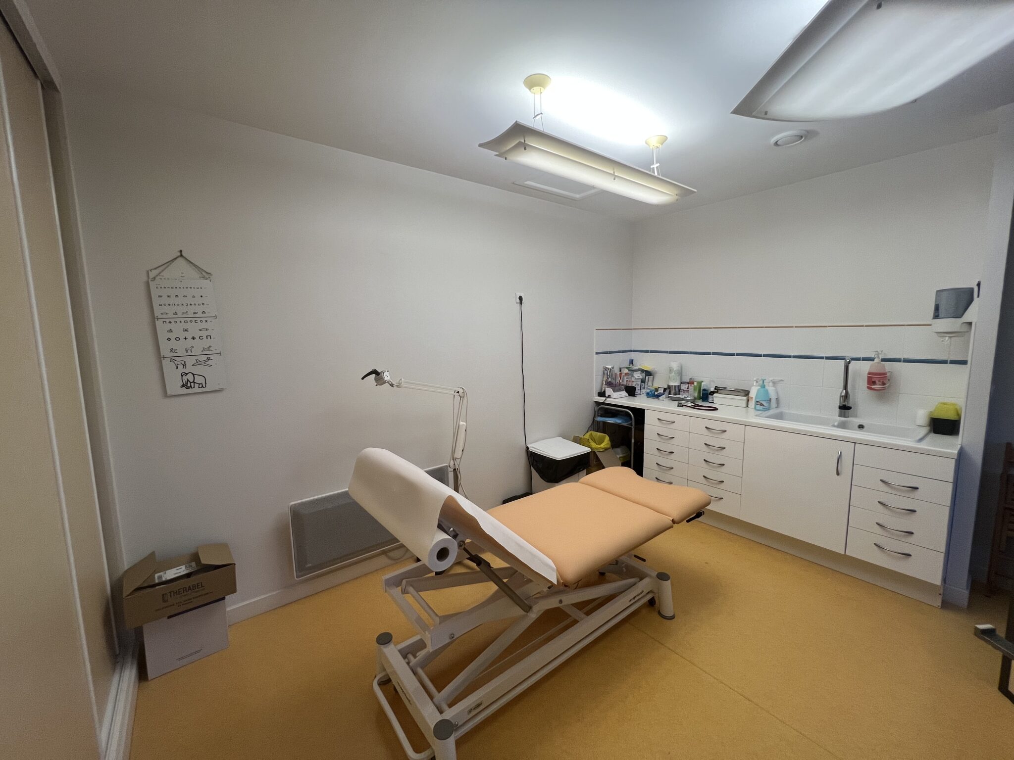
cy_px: 380
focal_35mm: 13
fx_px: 381
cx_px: 507
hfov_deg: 106.2
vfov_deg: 89.9
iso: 100
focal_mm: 1.57
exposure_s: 1/100
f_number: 1.8
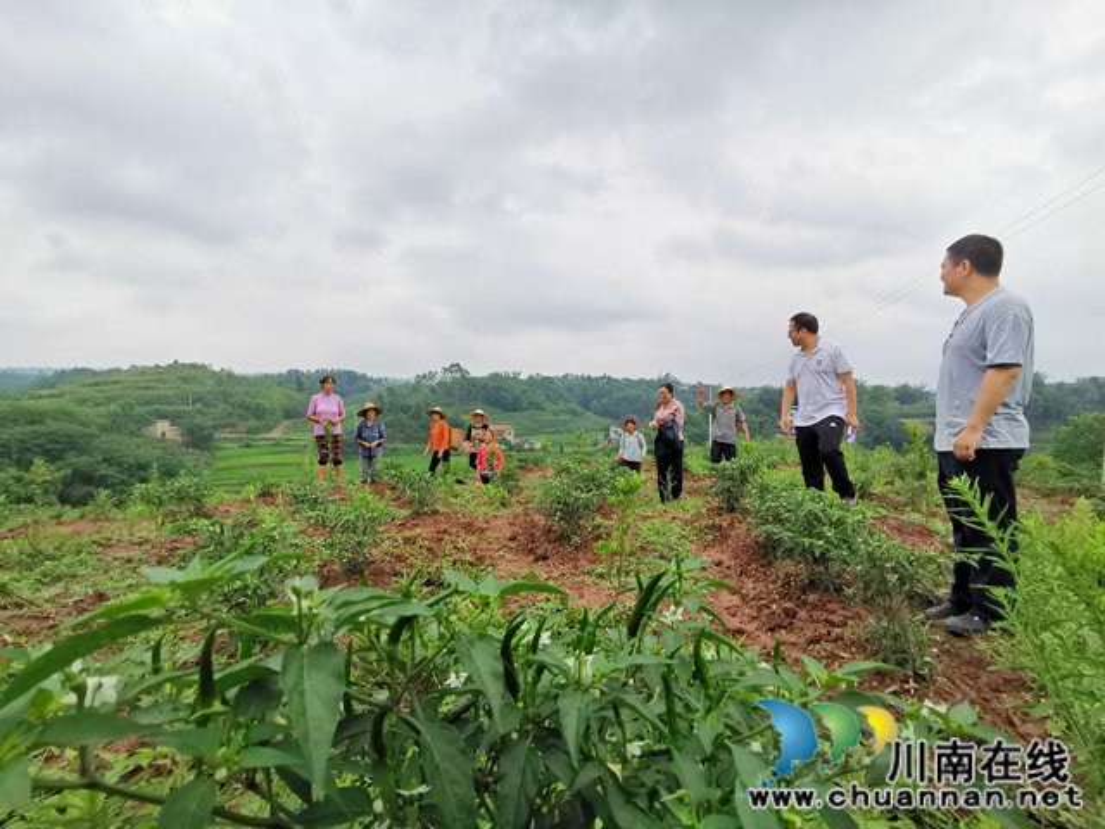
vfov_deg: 74.7
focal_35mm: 17
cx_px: 552
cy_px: 414
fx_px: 543
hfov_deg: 91.0
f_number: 2.2
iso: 50
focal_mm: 2.23
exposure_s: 1/820
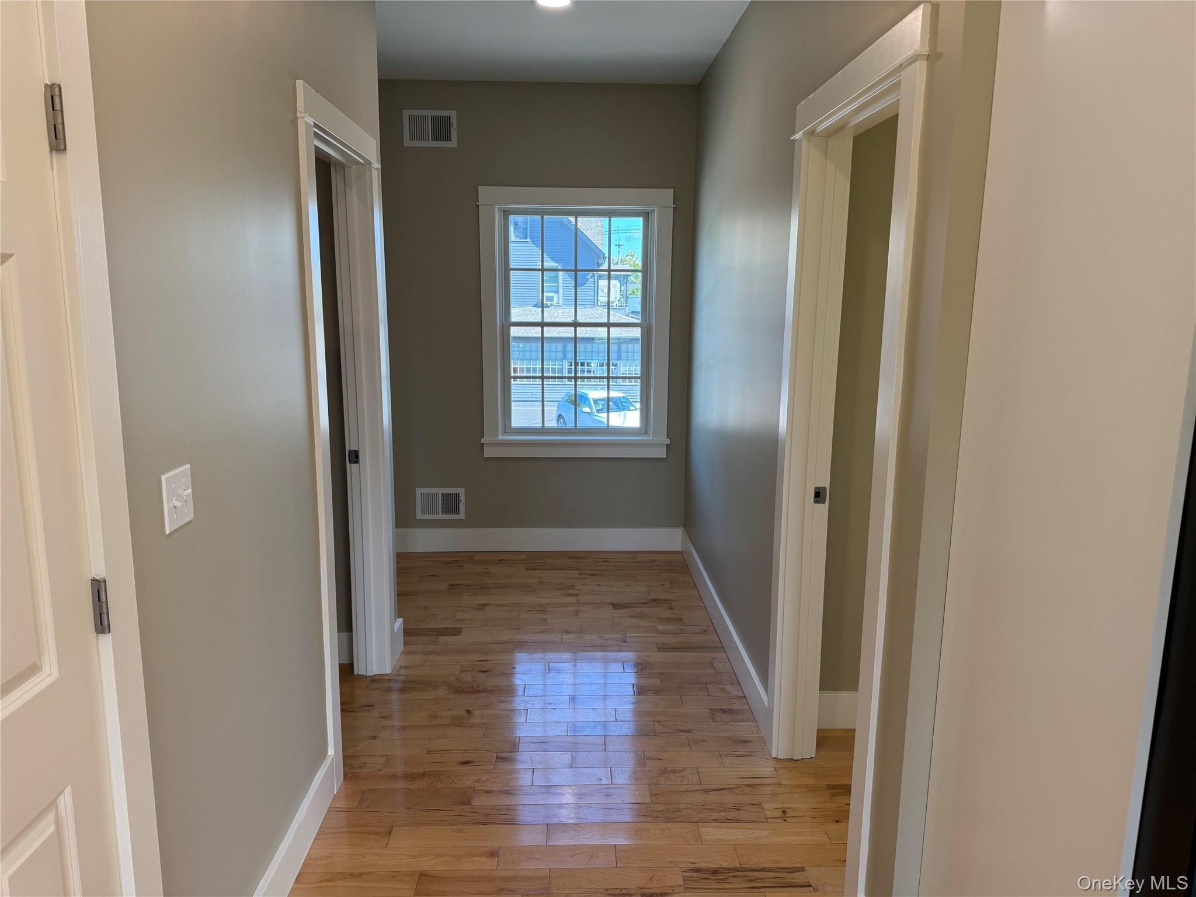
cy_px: 448
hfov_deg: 71.6
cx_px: 598
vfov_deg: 56.8
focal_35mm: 24
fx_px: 829
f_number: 1.78
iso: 100
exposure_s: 1/167
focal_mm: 6.76
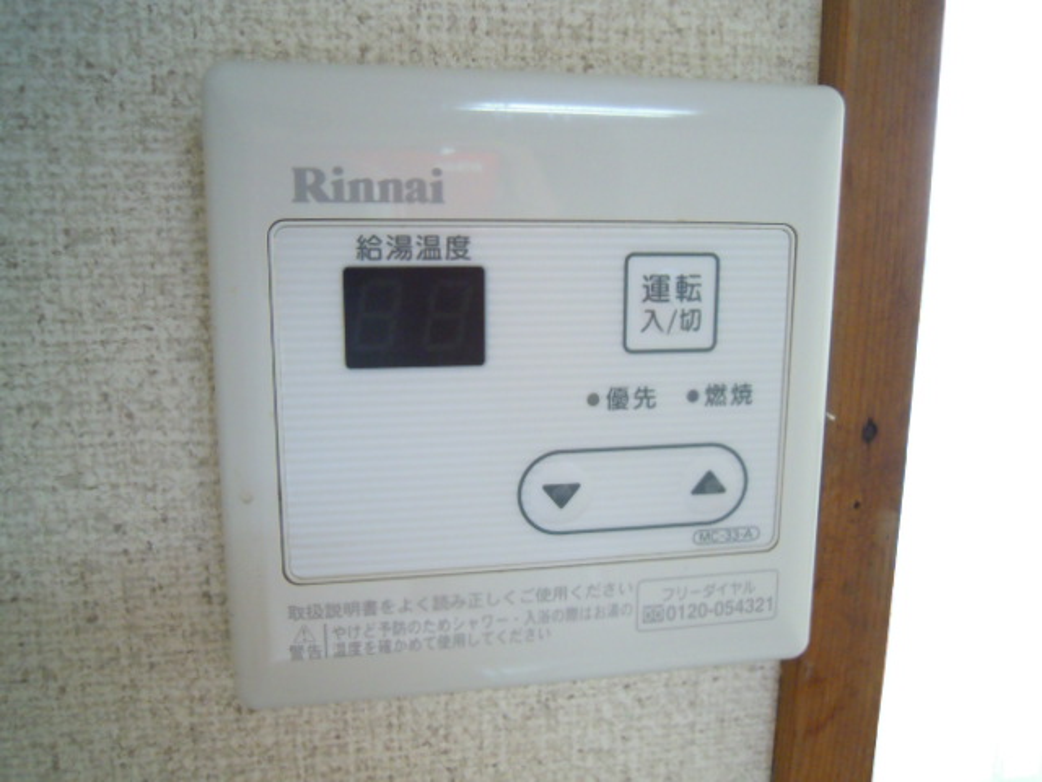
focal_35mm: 28
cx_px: 521
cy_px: 391
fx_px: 843
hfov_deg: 63.4
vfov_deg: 49.7
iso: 500
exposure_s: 1/125
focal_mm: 5
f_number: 2.7
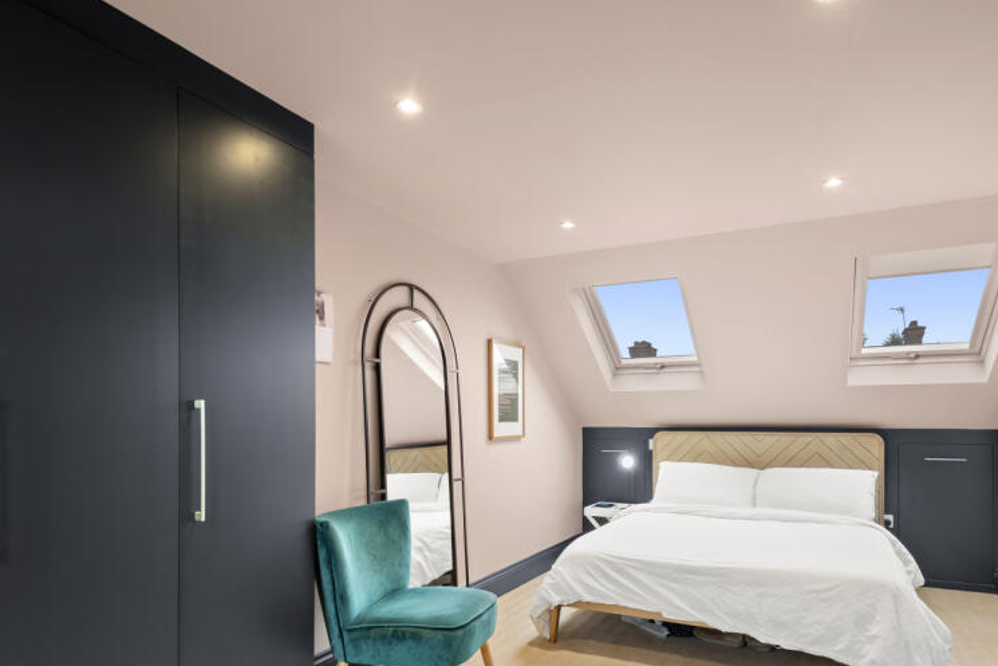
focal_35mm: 22
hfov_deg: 78.6
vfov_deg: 56.5
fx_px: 610
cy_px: 418
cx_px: 506
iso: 560
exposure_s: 1/1.25
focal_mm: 16
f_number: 10
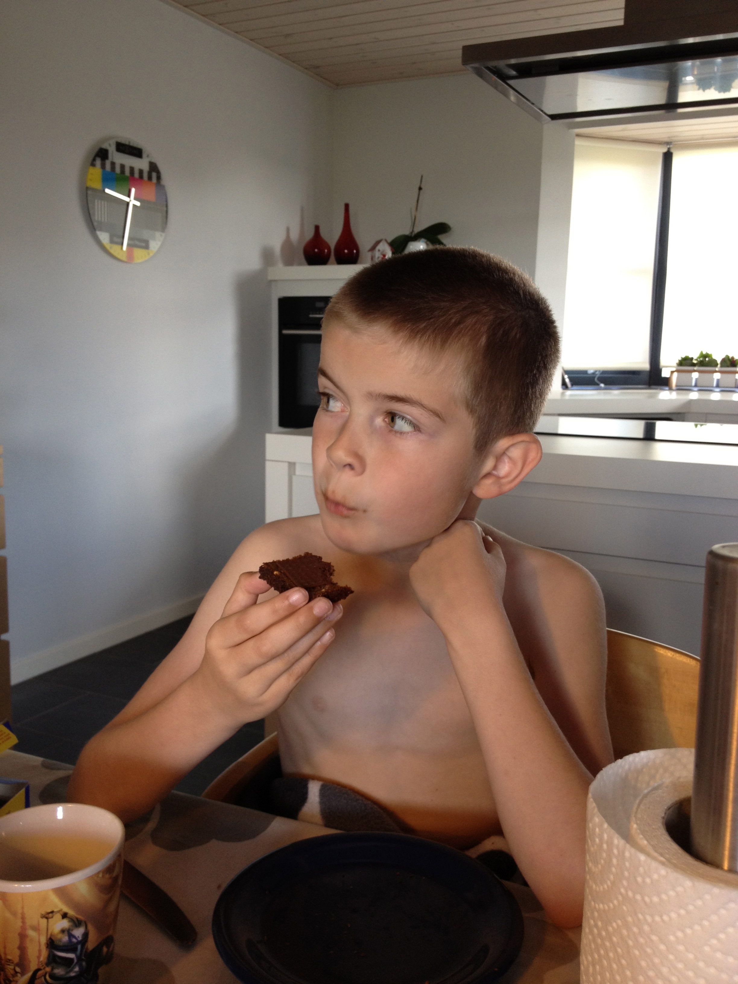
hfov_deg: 40.7
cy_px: 492
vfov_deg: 52.6
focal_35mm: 35
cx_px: 369
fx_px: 995
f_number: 2.4
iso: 80
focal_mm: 4.28
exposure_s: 1/20
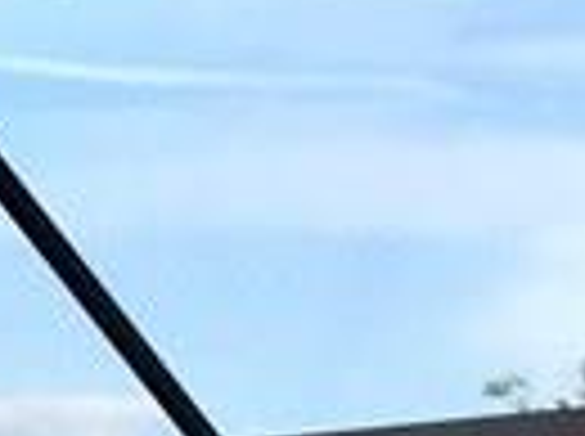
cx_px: -922
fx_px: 3863
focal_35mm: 229
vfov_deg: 6.2
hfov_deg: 7.9
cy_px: 944
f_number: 2.2
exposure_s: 1/628
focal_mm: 4.15
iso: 32
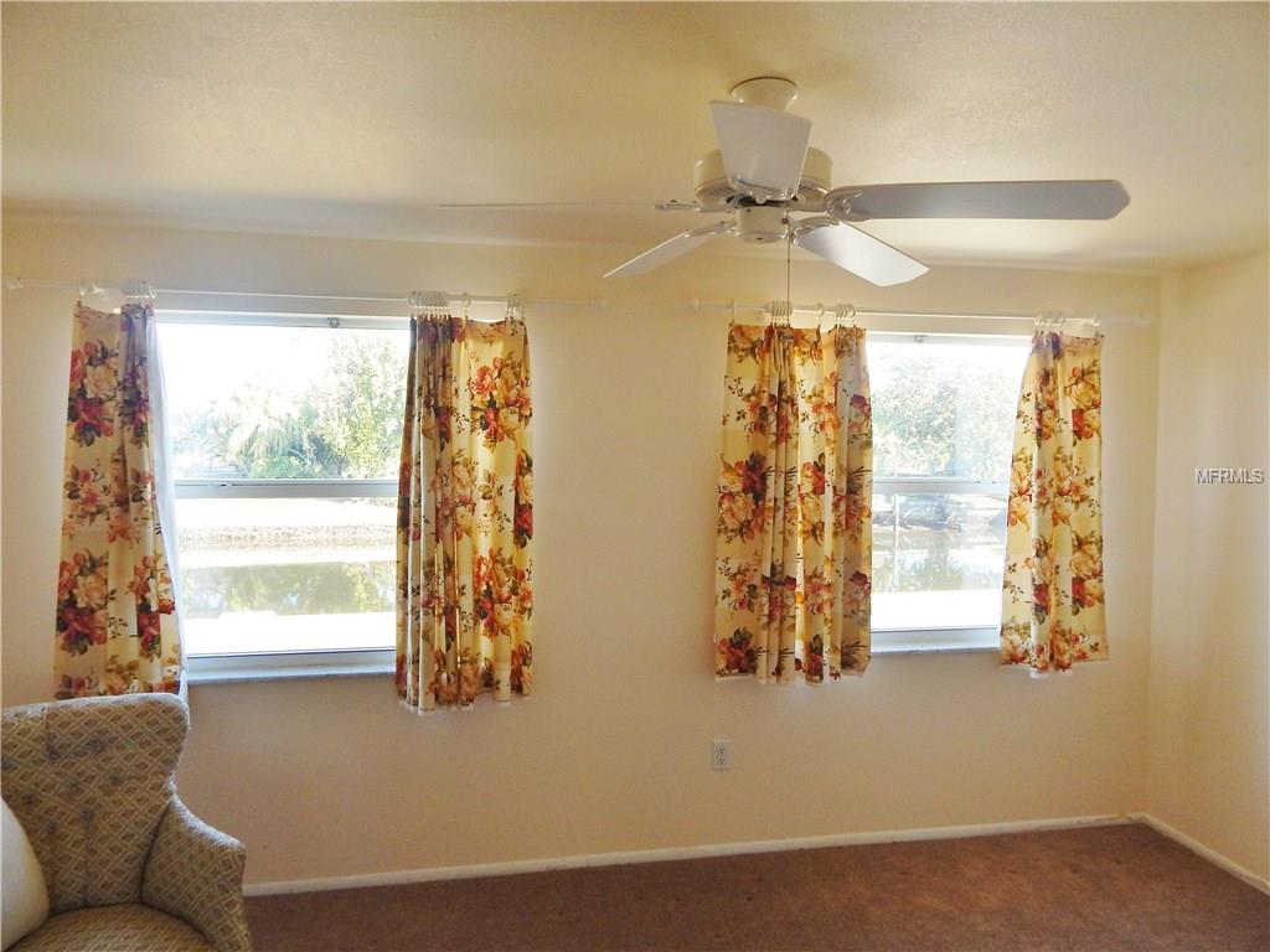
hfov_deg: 76.4
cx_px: 635
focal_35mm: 22
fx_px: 807
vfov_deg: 61.1
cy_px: 476
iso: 125
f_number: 3
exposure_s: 1/100
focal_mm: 4
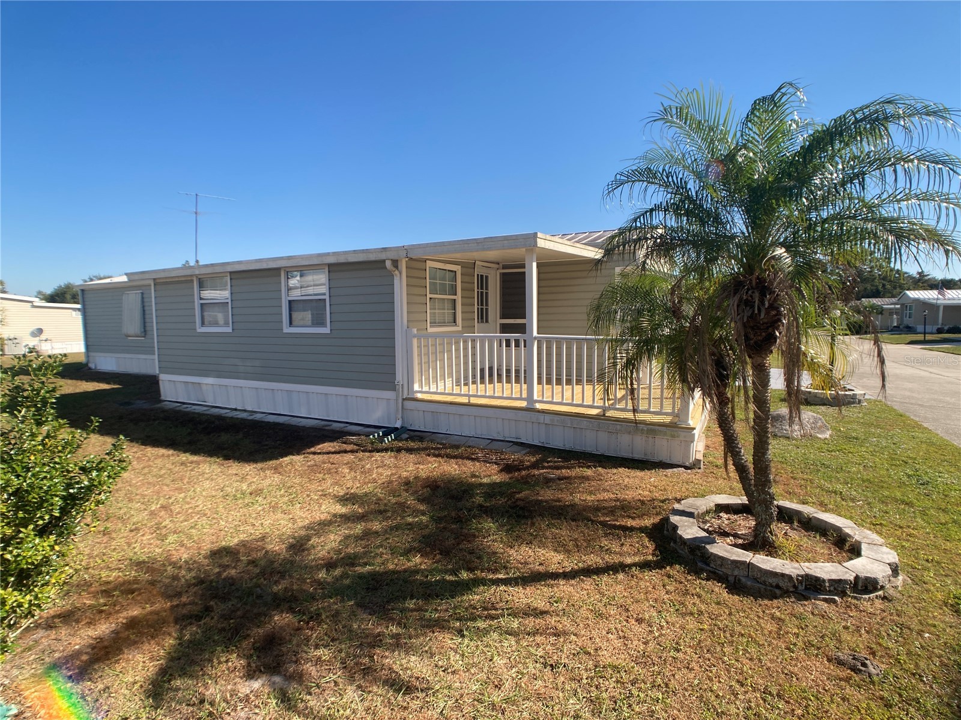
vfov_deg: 49.7
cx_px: 480
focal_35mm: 28
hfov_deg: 63.4
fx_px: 777
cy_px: 360
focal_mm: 3.99
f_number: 1.8
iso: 20
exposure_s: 1/1350
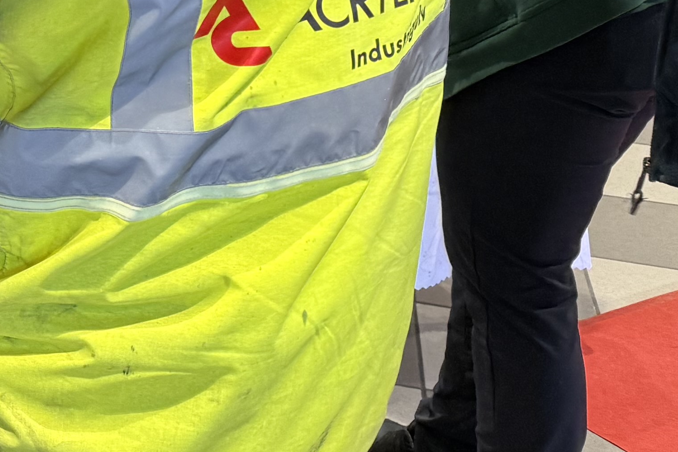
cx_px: -369
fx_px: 1770
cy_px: -279
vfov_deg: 13.5
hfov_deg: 18.8
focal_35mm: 94
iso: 100
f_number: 1.78
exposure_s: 1/100
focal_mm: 6.76
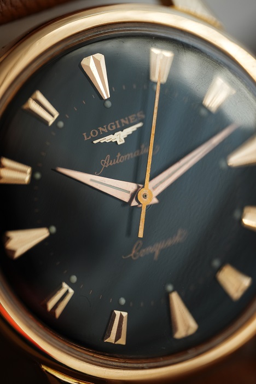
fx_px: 1119
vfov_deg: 19.4
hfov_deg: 13.1
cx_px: 128
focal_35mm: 105
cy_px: 192
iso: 800
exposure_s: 1/250
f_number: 2.8
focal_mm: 105
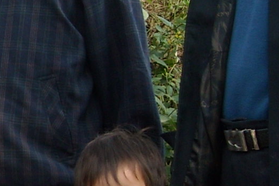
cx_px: -211
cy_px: 94
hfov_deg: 10.8
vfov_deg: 7.6
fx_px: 1394
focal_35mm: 180
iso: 64
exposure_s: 1/161
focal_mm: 5.7
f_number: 2.8
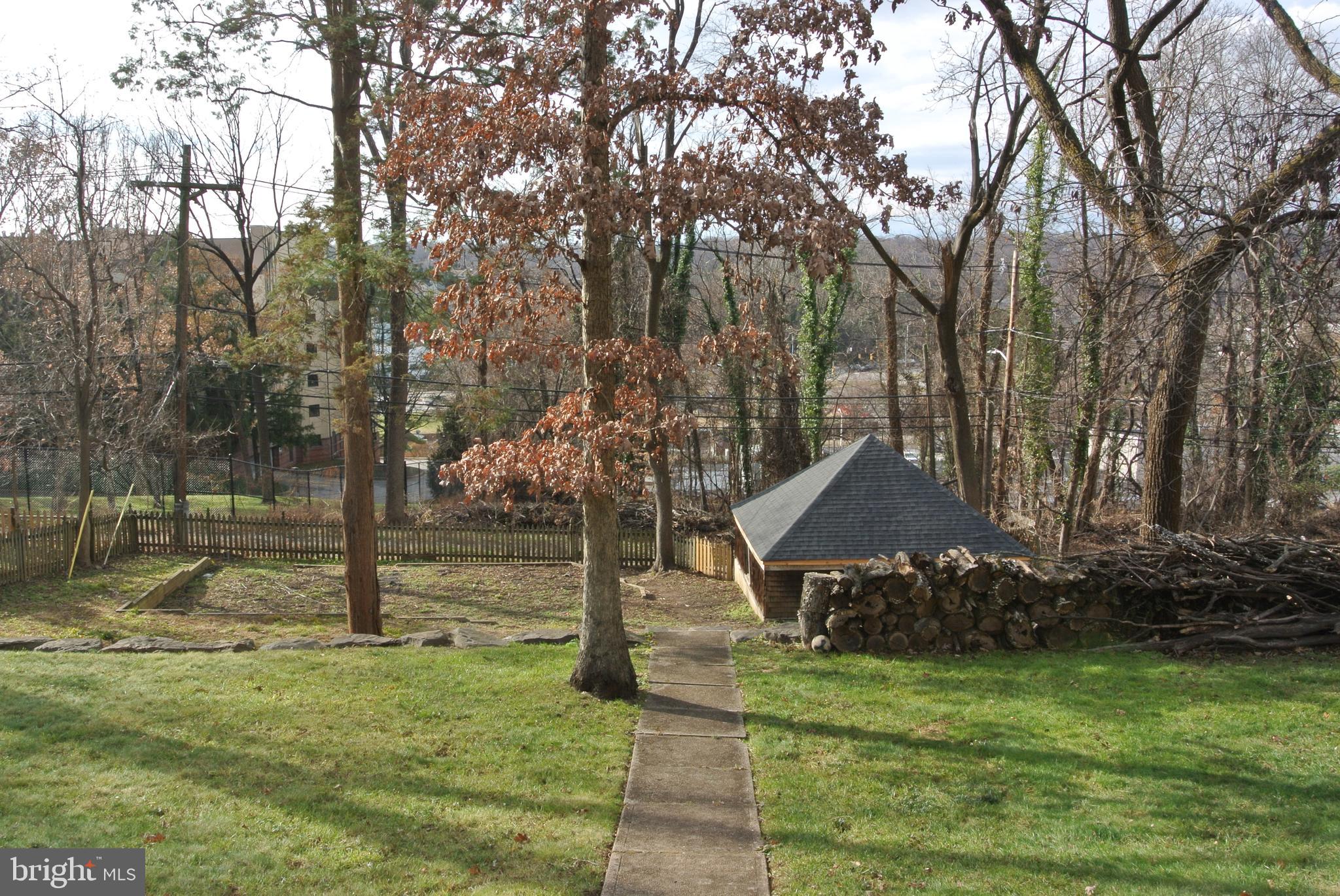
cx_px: 670
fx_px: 1192
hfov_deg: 58.7
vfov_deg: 41.2
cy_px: 448
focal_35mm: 32
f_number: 10
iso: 100
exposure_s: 1/60
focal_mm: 12.2
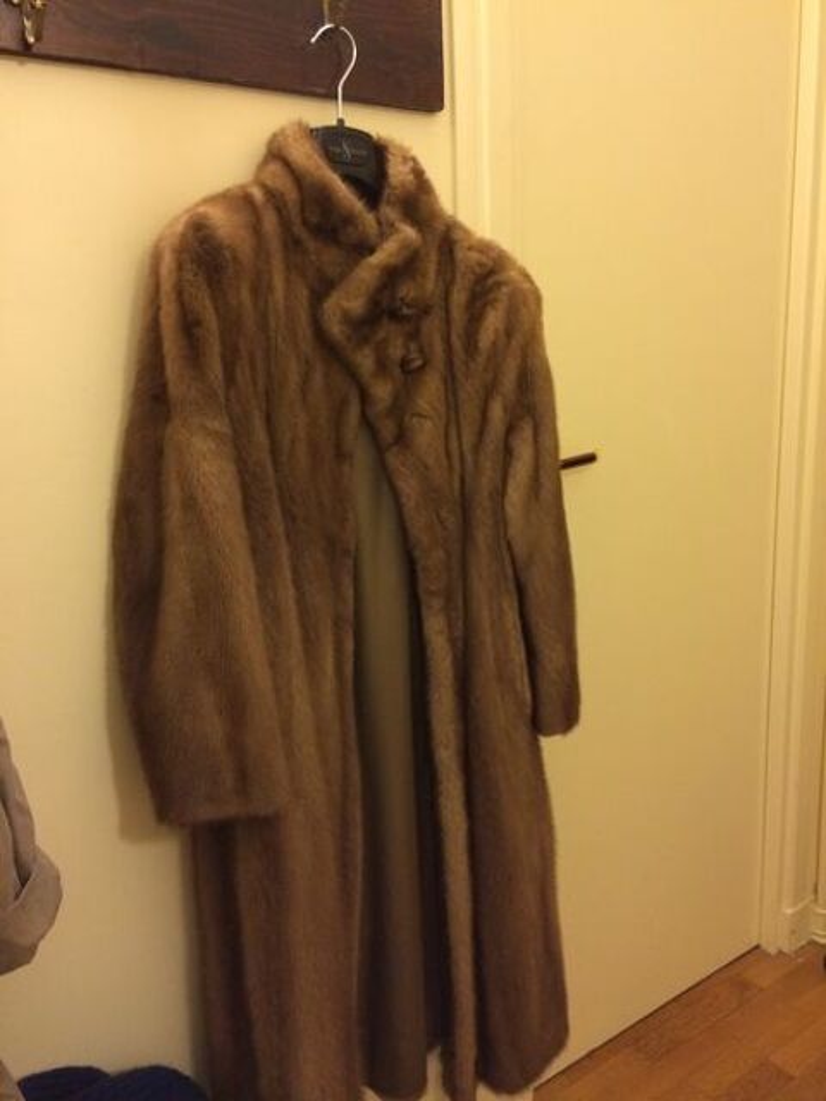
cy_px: 550
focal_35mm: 29
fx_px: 923
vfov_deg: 61.7
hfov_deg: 48.2
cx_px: 413
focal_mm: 4.15
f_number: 2.2
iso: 320
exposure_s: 1/20
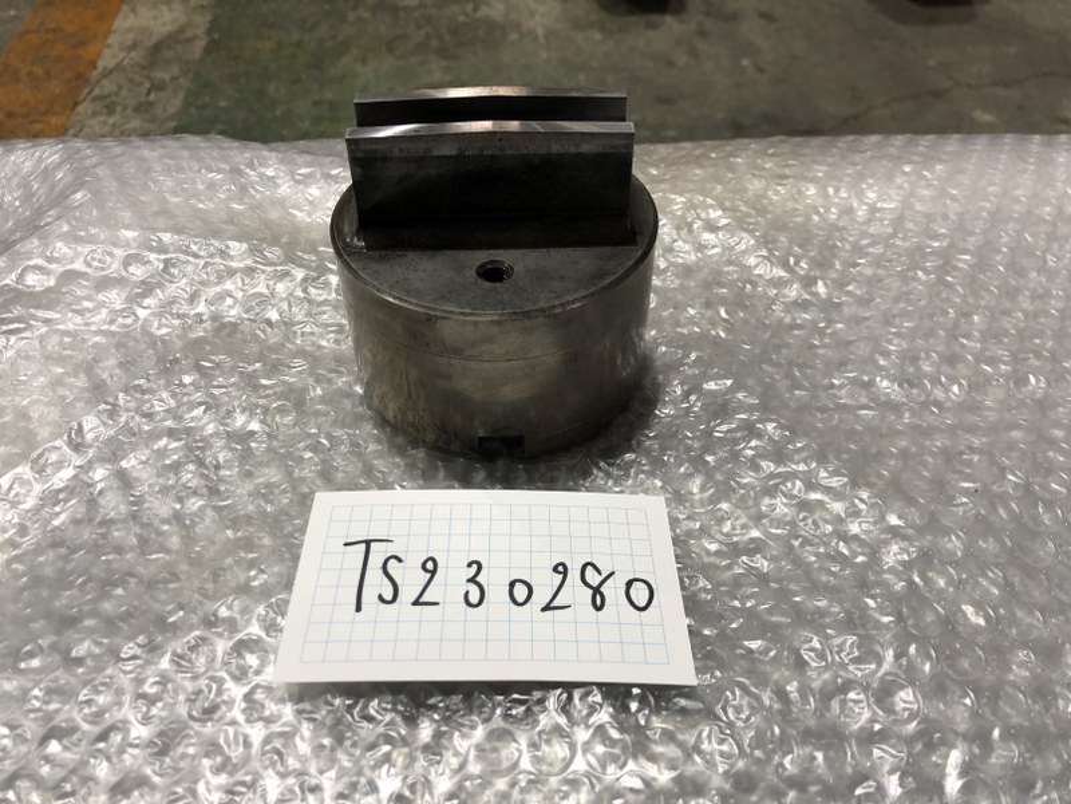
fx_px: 866
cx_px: 536
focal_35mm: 28
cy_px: 402
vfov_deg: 49.7
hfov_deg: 63.4
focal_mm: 4
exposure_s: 1/20
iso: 40
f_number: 1.8
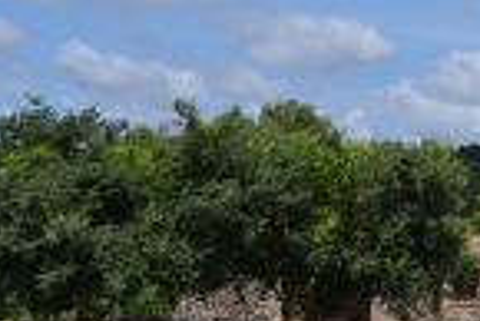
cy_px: 228
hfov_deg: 15.5
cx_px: 732
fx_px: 1615
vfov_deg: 11.3
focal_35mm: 121
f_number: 7.1
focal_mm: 26
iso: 320
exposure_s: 1/2000
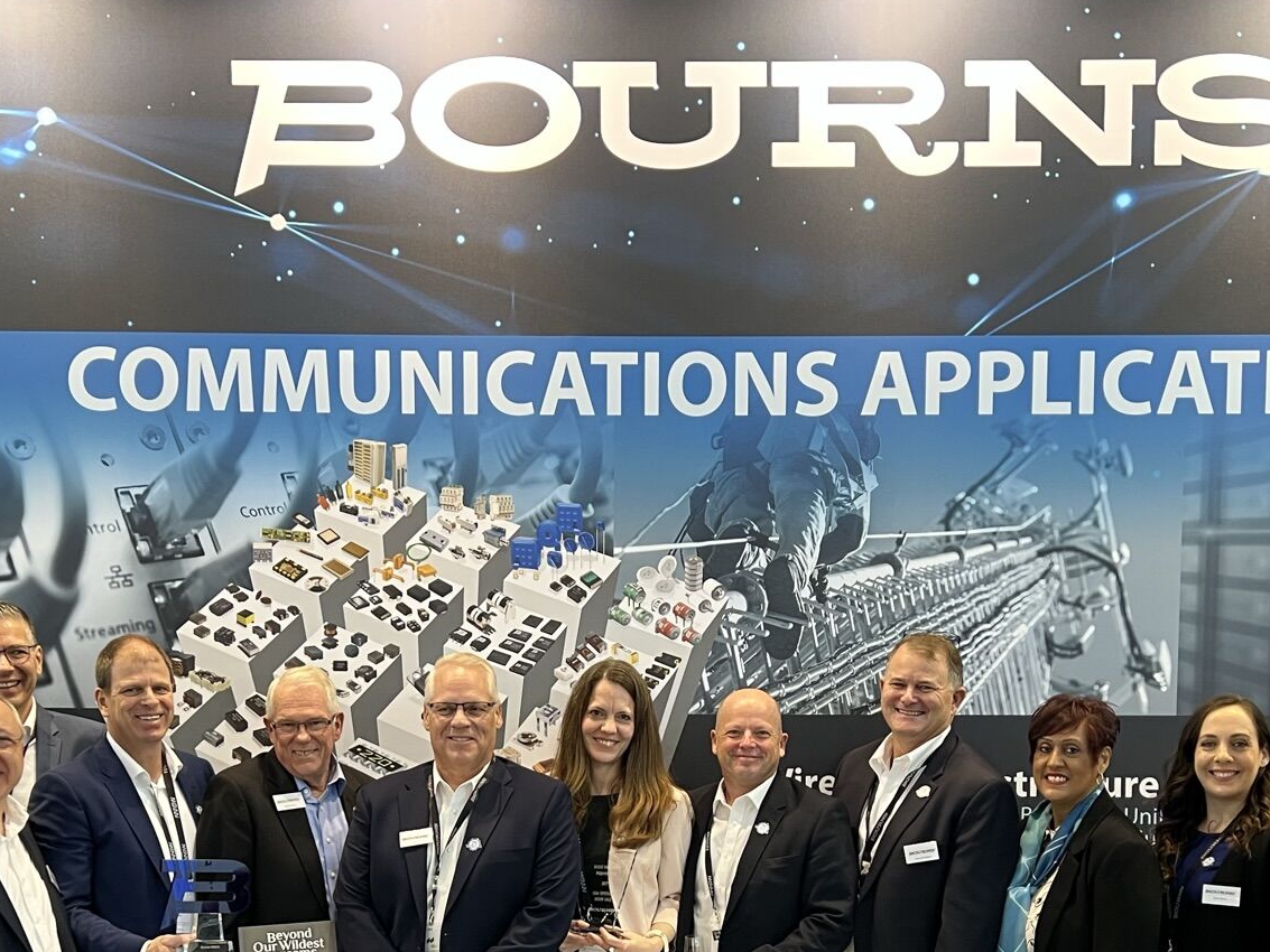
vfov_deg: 29.8
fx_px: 1725
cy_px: 829
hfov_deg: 40.4
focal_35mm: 47
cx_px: 568
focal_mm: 5.7
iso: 100
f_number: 1.5
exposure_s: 1/50
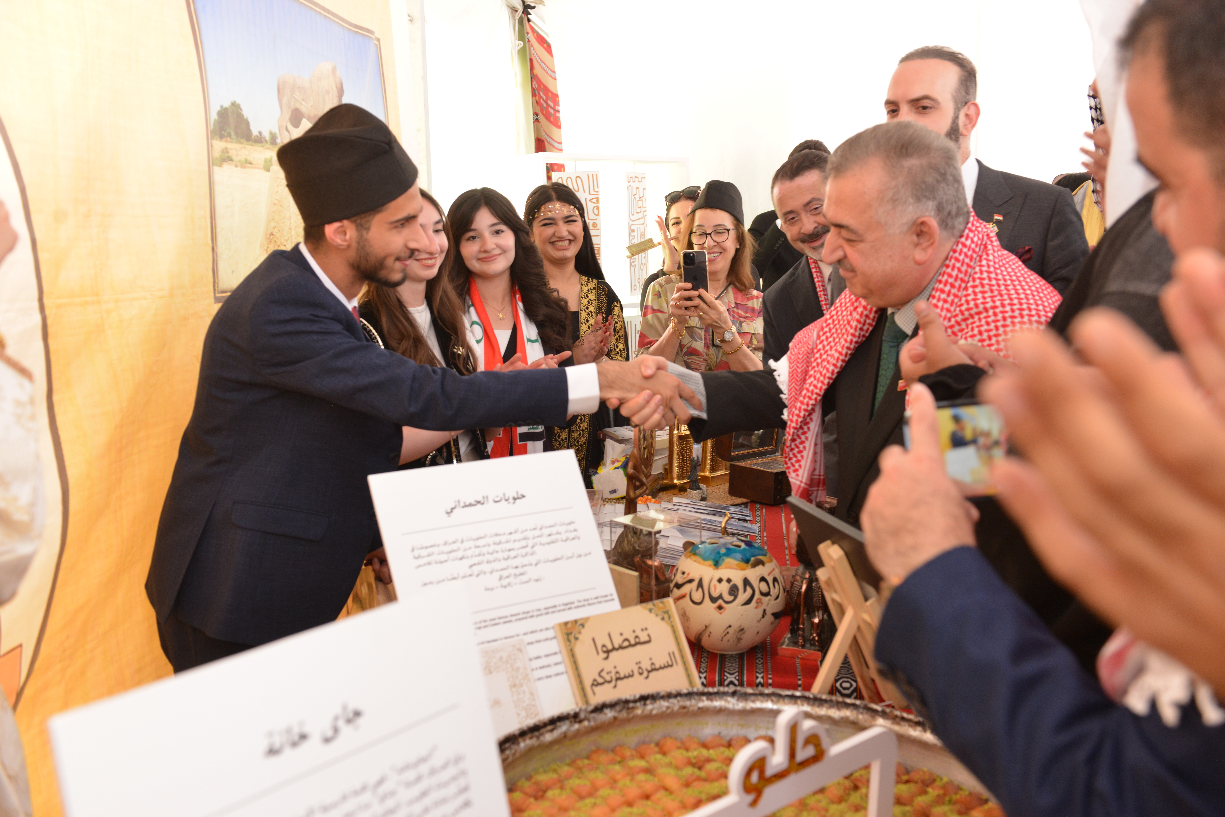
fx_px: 1157
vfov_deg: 38.9
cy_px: 408
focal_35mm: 34
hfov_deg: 55.8
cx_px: 612
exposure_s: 1/125
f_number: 4.5
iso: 1600
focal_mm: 34
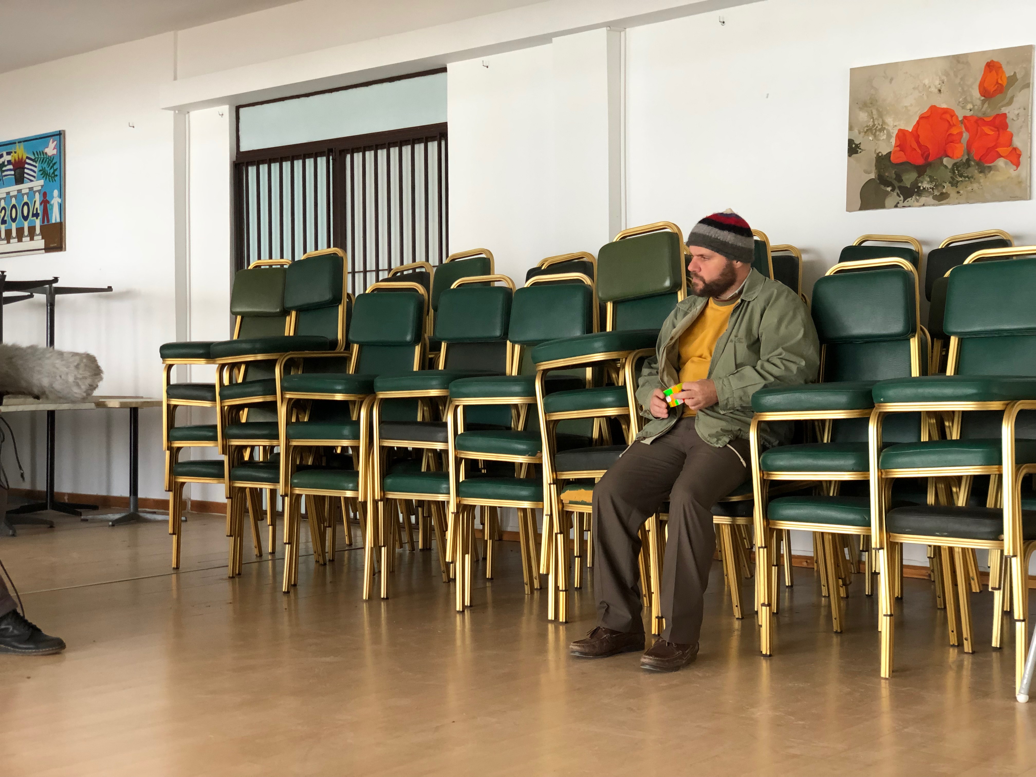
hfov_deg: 36.8
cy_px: 388
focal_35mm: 52
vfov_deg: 28.0
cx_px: 518
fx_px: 1556
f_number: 2.4
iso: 100
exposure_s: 1/60
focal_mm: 6
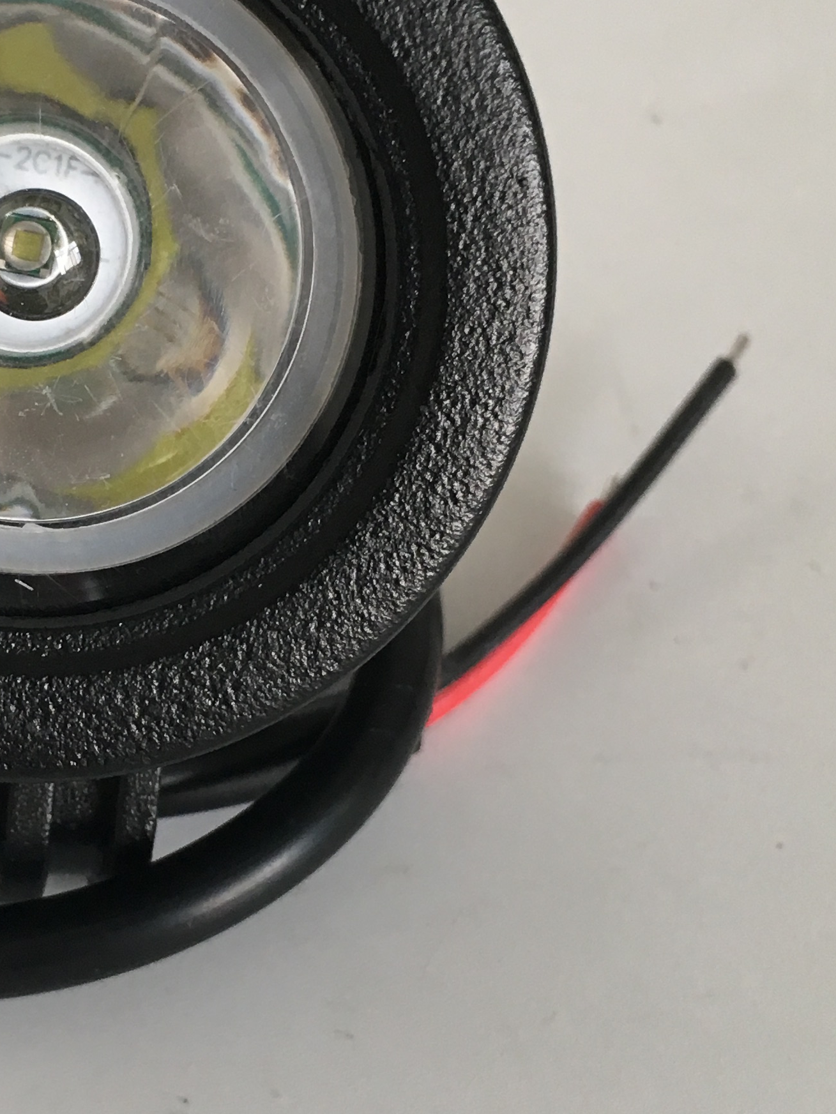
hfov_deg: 21.5
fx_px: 2157
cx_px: 119
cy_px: 547
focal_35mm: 67
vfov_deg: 29.0
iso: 50
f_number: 2.2
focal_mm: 4.15
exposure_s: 1/33
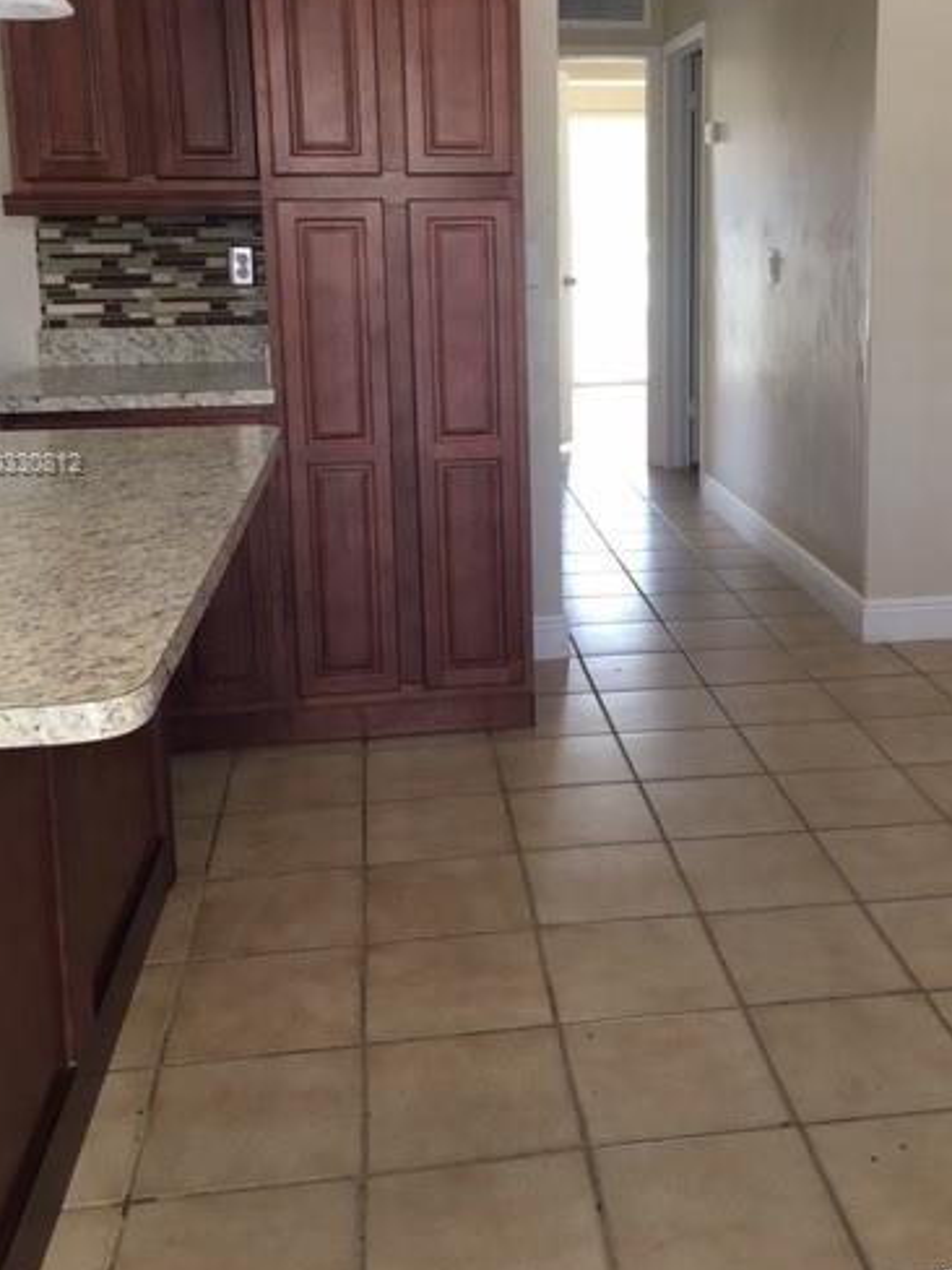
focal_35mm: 38
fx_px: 1393
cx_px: 580
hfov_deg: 37.5
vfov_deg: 48.5
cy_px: 466
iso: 25
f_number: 2.2
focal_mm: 4.15
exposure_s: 1/15
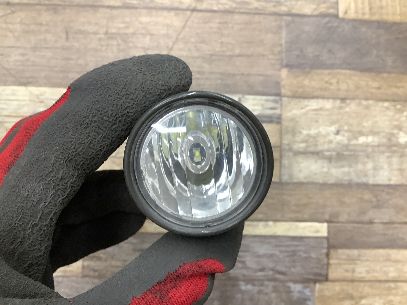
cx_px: 204
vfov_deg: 45.5
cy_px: 152
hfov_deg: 58.3
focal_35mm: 31
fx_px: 365
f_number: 2.4
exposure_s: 1/50
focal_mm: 3.3
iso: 160
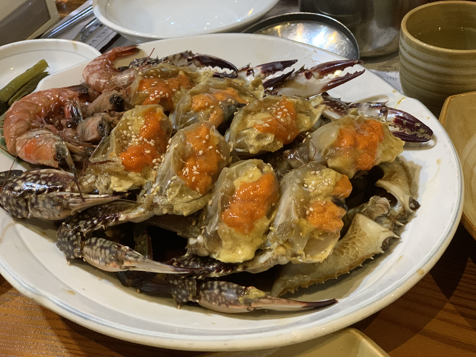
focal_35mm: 52
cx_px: 238
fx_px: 715
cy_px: 178
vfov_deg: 28.0
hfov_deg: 36.8
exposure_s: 1/60
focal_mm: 6
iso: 400
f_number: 2.4
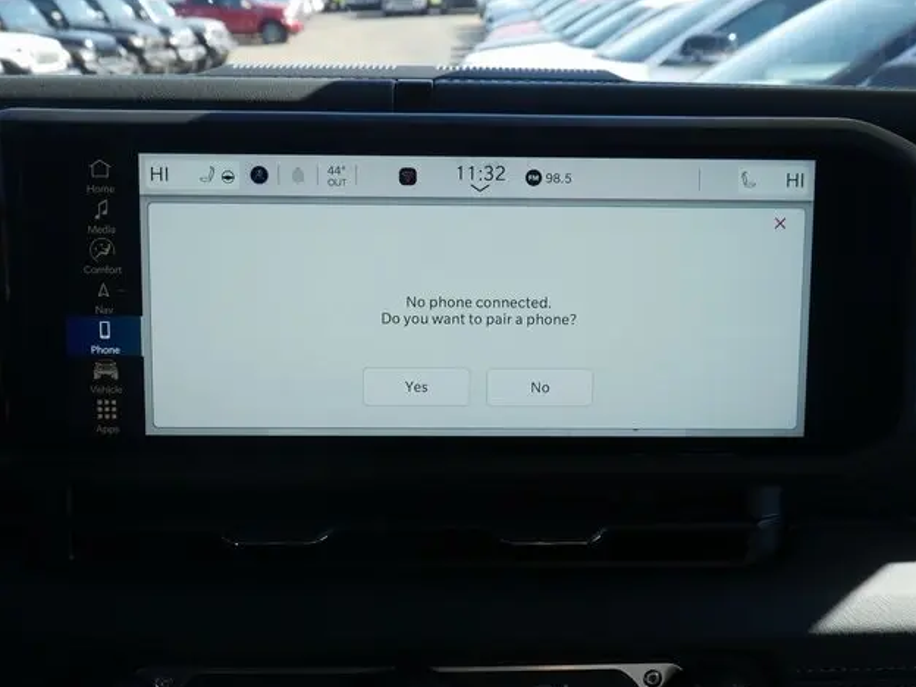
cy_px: 350
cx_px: 468
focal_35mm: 39
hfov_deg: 47.9
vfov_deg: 36.8
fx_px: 1032
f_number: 8
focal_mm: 19
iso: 200
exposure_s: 1/60
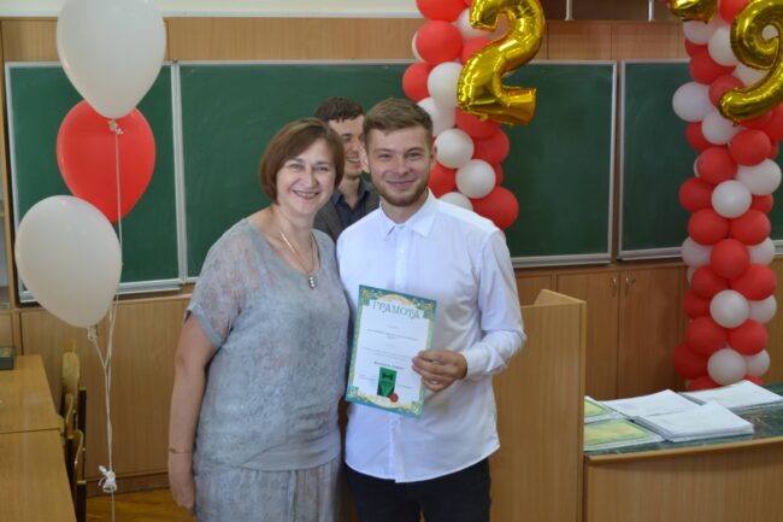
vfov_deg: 25.7
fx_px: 1142
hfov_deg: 37.9
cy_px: 261
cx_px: 392
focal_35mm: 52
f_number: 5
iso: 450
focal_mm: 35
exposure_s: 1/15
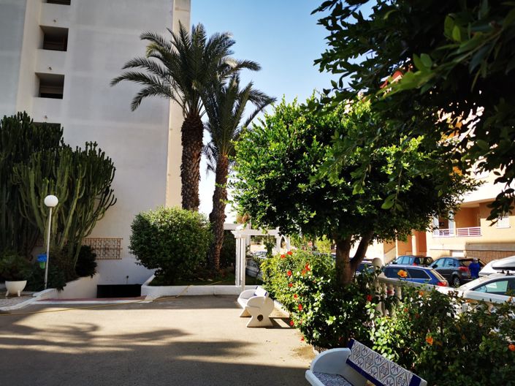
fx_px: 401
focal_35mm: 27
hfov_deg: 65.3
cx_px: 258
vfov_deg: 51.3
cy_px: 193
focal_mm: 5.56
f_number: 1.6
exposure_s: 1/1616
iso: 50
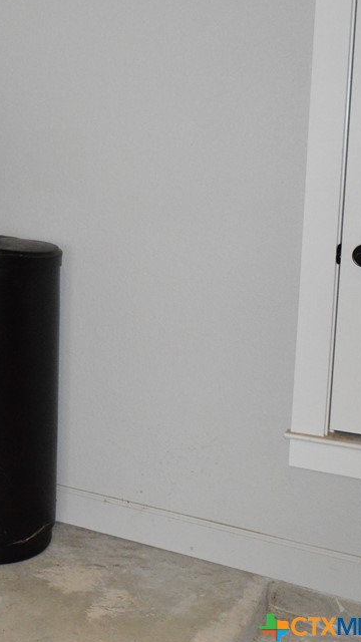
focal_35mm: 48
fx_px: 817
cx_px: -140
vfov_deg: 42.9
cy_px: 301
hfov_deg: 21.8
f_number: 7.1
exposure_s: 1/125
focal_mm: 18
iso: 3200
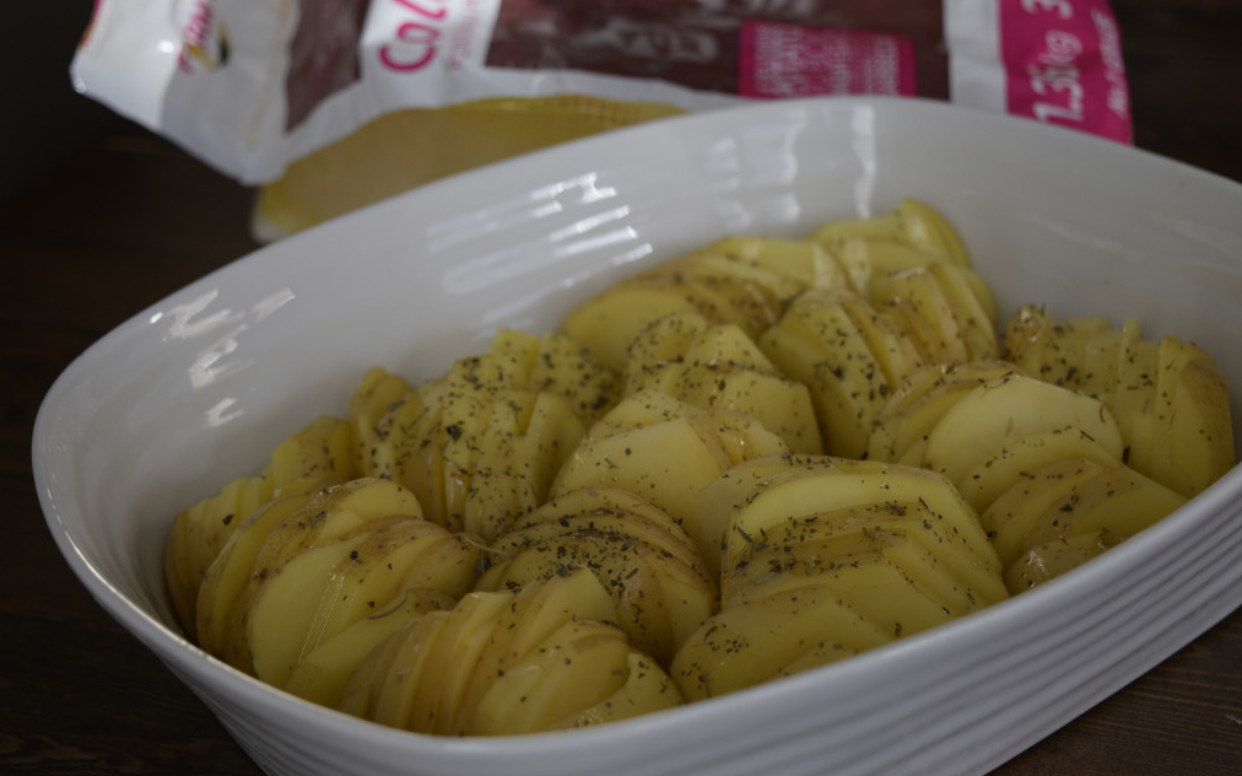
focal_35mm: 65
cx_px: 622
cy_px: 394
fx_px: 2200
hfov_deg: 31.5
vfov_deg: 20.0
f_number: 5
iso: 400
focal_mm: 42
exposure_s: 1/80
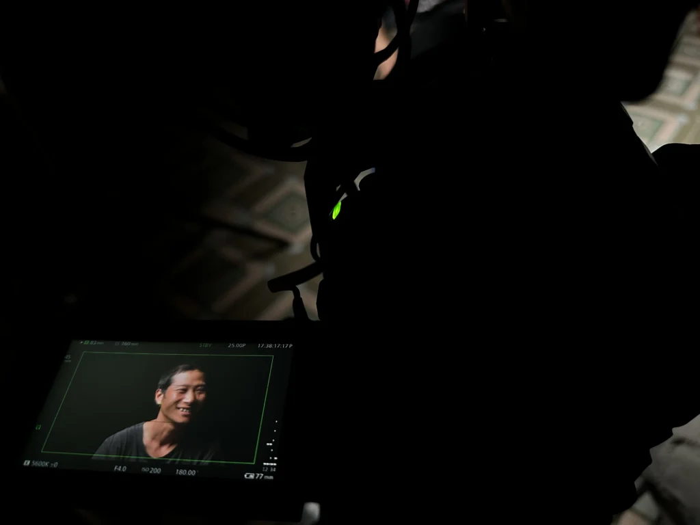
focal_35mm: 24
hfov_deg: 71.6
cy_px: 262
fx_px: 485
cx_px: 350
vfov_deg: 56.8
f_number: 1.78
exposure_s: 1/60
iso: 250
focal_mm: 6.86
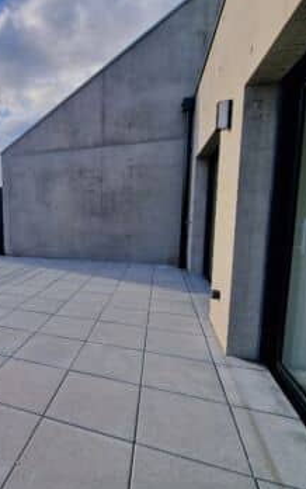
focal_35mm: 19
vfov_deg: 87.9
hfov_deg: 56.1
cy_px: 240
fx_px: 253
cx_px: 46
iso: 50
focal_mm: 2.2
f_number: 2.2
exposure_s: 1/2500
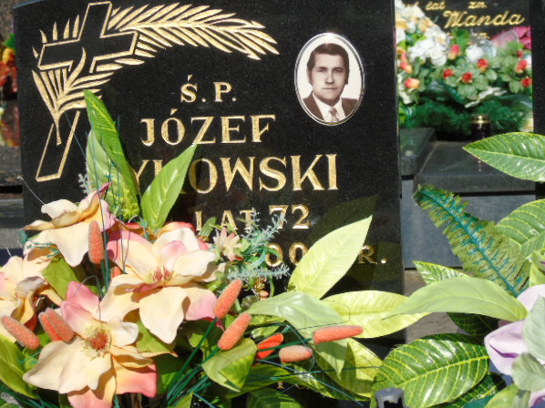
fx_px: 2392
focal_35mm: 152
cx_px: 286
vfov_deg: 9.8
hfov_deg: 13.0
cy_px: 205
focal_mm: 25
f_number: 4.7
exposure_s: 1/640
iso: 80
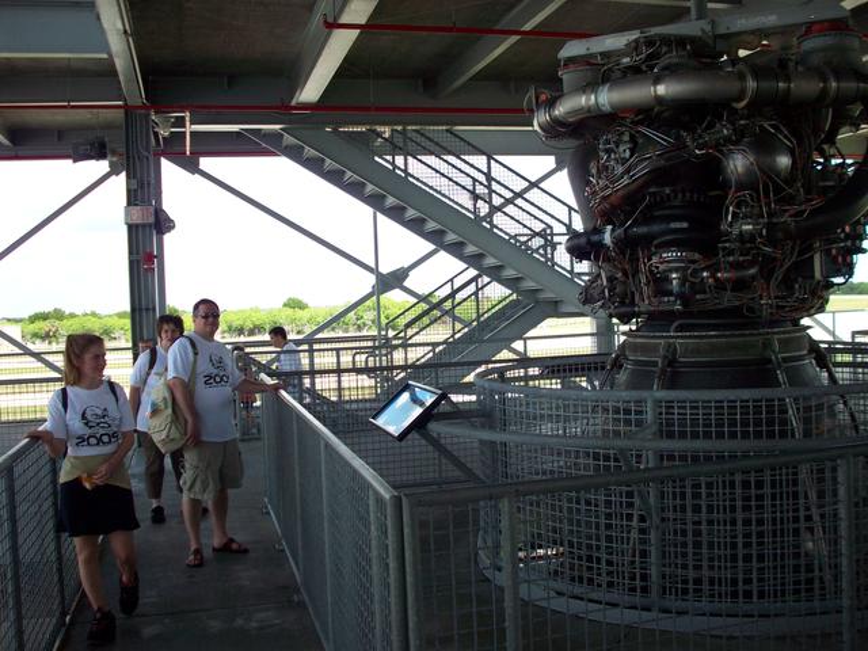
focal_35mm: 37
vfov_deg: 38.7
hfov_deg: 50.1
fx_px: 928
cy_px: 326
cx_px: 434
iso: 80
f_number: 2.8
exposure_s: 1/377
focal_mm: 6.2
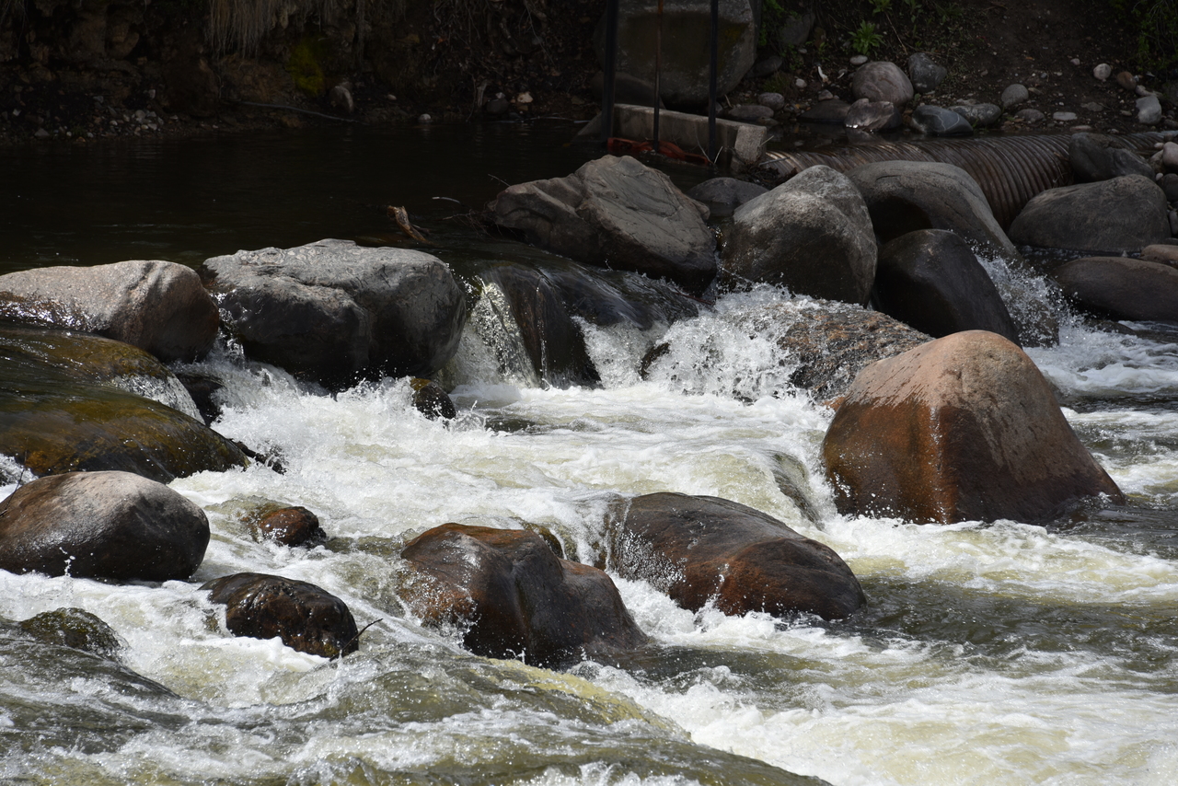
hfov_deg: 8.9
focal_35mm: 230
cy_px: 393
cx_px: 589
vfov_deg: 6.0
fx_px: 7527
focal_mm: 230
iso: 100
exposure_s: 1/500
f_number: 9
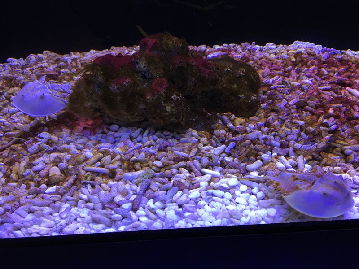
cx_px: 180
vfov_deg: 48.2
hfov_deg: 61.7
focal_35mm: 29
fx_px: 301
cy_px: 134
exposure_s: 1/15
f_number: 2.2
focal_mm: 4.15
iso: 32
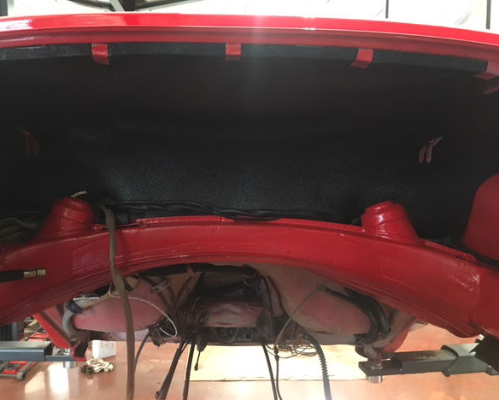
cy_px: 197
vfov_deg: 47.2
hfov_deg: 57.1
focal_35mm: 31
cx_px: 229
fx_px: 458
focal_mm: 4.15
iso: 250
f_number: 2.2
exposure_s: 1/17
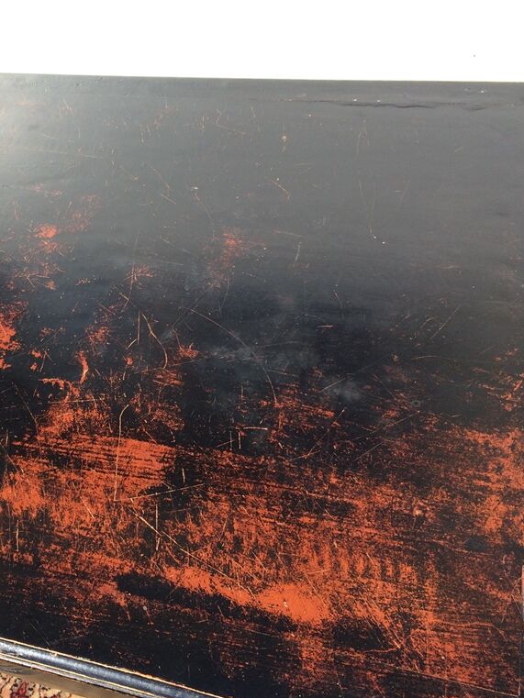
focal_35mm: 39
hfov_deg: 36.2
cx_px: 147
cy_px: 351
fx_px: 787
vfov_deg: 47.9
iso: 32
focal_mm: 4.15
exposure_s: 1/1208
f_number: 2.2
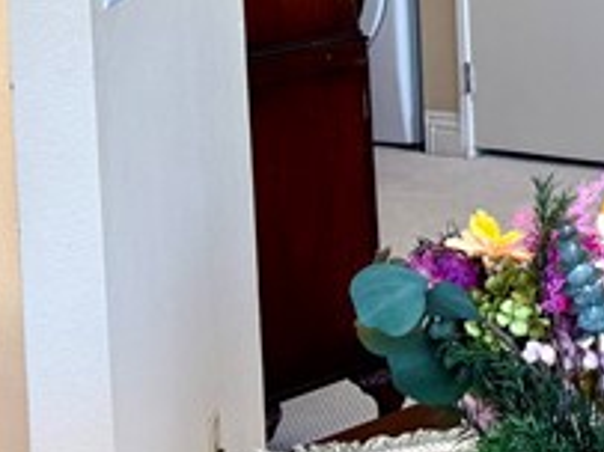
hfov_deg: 13.9
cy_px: -244
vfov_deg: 11.7
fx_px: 2110
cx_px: 1190
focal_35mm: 121
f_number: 1.78
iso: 80
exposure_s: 1/121
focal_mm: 6.76
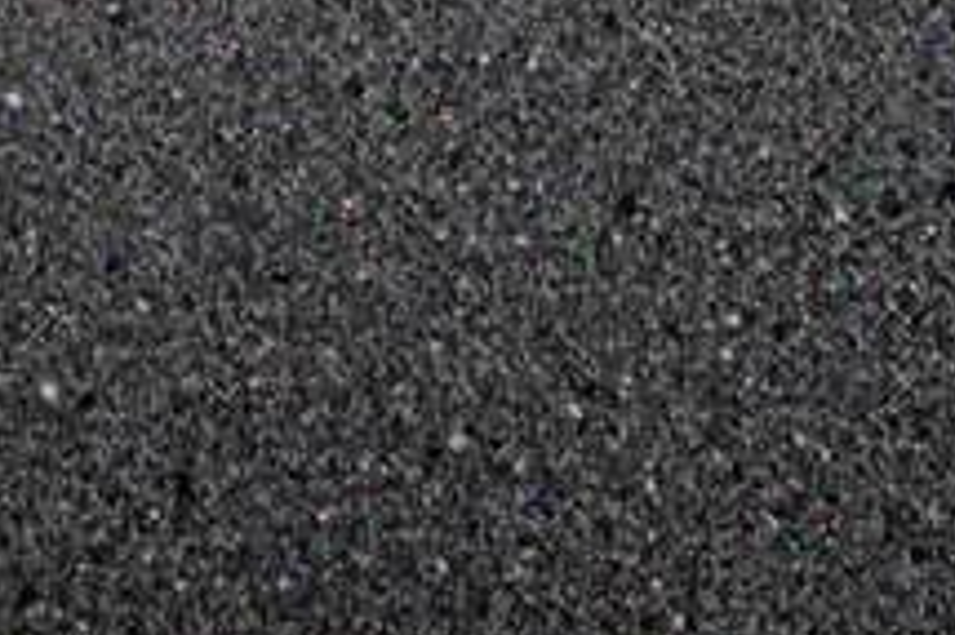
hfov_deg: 16.4
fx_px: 3313
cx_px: 382
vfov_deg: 10.6
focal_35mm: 125
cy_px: -273
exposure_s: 1/50
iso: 400
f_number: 5
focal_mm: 42
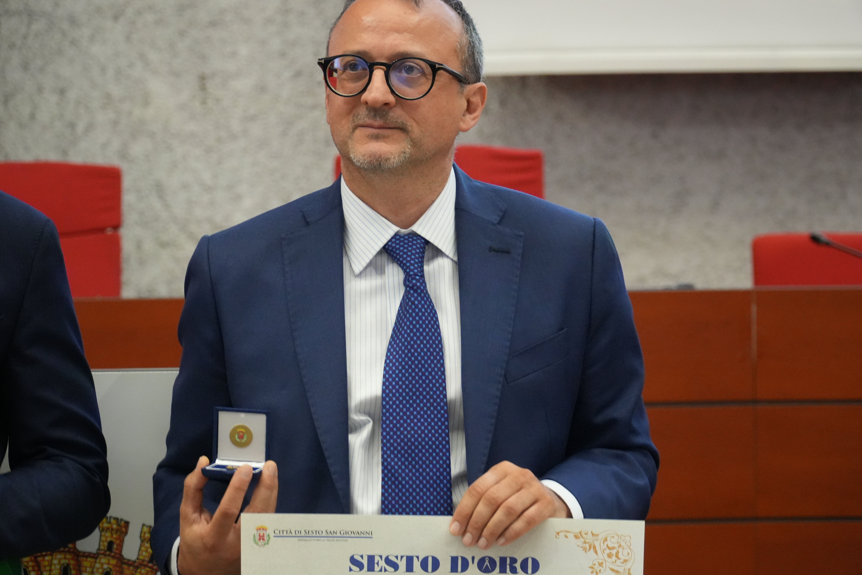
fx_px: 2478
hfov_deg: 19.7
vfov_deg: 13.2
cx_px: 431
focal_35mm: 104
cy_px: 288
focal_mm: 69
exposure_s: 1/100
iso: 3200
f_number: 4
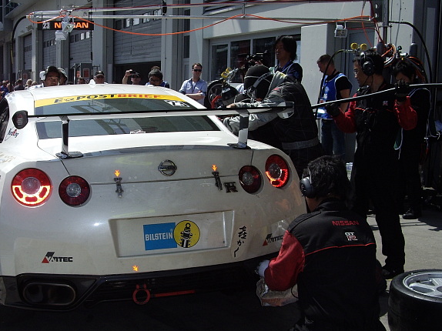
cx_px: 148
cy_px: 196
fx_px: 676
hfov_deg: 35.8
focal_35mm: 53
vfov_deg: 27.5
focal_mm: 7.9
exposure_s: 1/640
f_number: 5.6
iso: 100
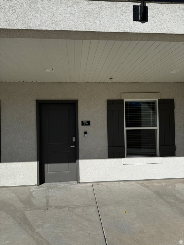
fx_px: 170
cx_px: 92
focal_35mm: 24
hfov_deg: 56.8
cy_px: 122
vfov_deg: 71.6
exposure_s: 1/9009
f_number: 1.78
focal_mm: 6.76
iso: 80
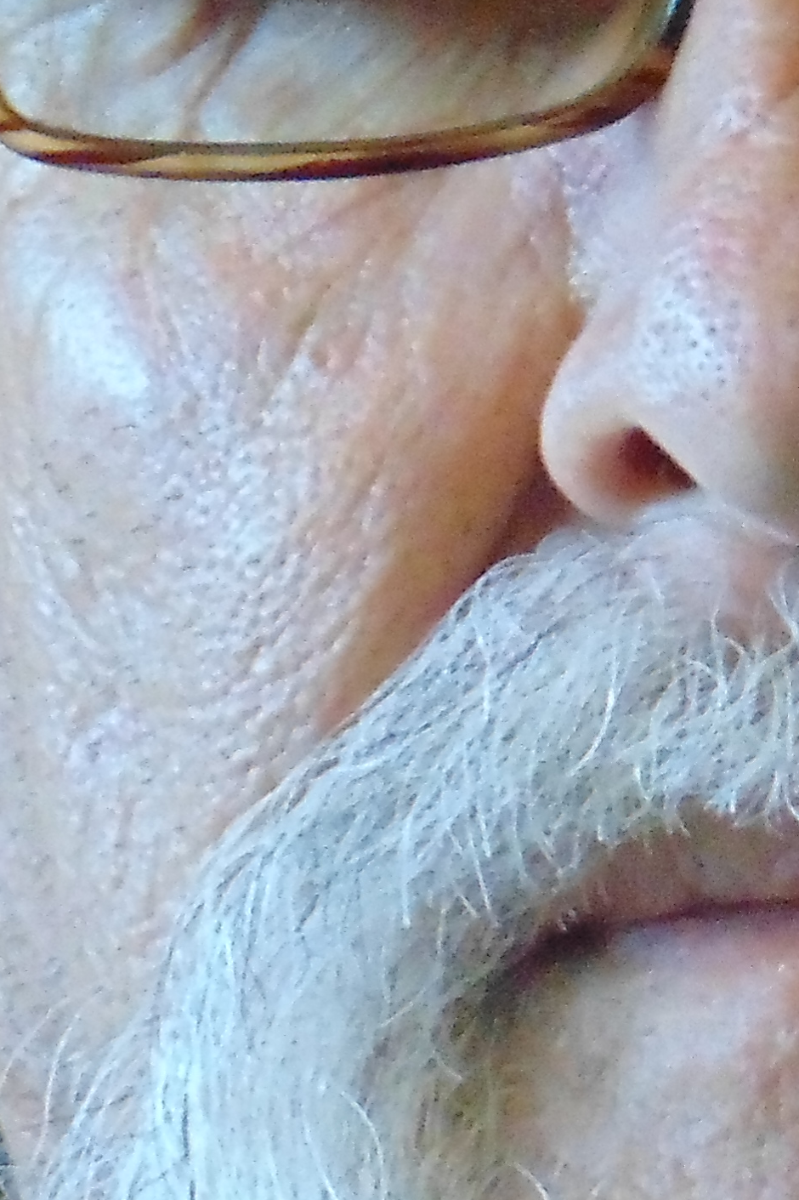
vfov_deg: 3.3
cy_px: 110
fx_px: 20749
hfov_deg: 2.2
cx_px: 758
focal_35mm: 623
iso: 800
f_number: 4
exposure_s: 1/60
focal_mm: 29.5
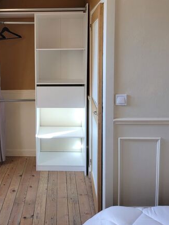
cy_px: 71
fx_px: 248
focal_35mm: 38
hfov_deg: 37.1
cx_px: 50
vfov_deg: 48.0
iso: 200
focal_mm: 5.4
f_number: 1.8
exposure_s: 1/100
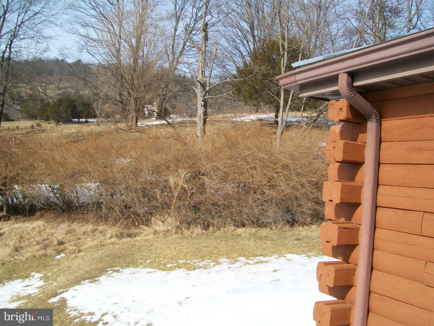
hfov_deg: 54.0
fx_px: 426
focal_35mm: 34
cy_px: 163
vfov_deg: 41.8
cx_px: 217
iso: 64
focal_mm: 6.1
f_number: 4.9
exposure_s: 1/320
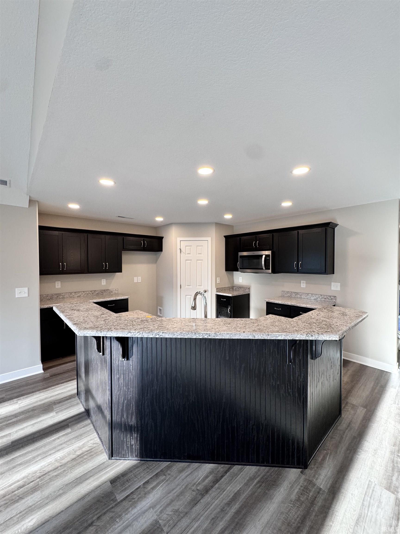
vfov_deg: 102.1
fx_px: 216
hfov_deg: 85.7
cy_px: 267
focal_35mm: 14
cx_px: 200
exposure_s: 1/120
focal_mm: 2.22
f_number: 2.2
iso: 160
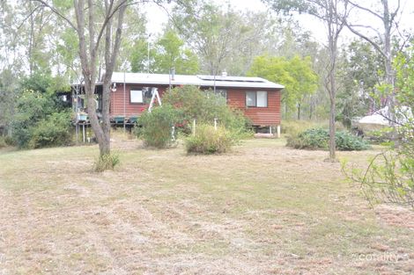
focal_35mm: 45
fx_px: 517
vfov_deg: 29.8
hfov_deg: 43.6
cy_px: 138
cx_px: 207
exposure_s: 1/60
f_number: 4.5
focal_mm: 16.9
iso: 200
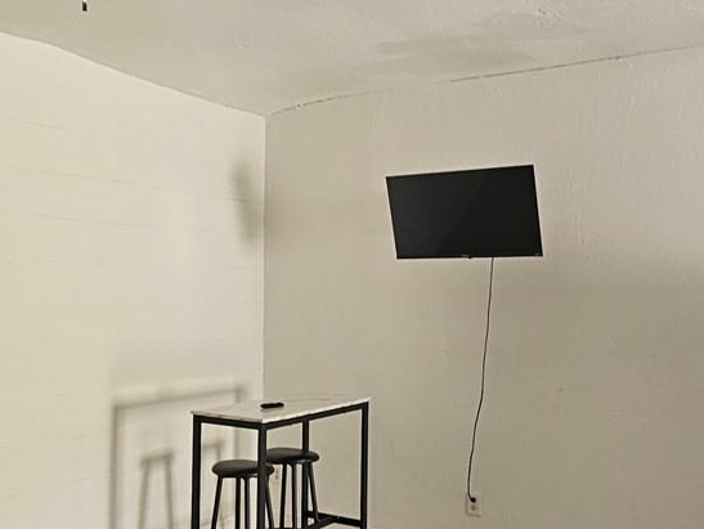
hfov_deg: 48.4
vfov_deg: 37.8
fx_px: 773
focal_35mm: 38
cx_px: 255
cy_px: 254
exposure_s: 1/60
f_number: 2.2
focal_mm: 2.2
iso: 125
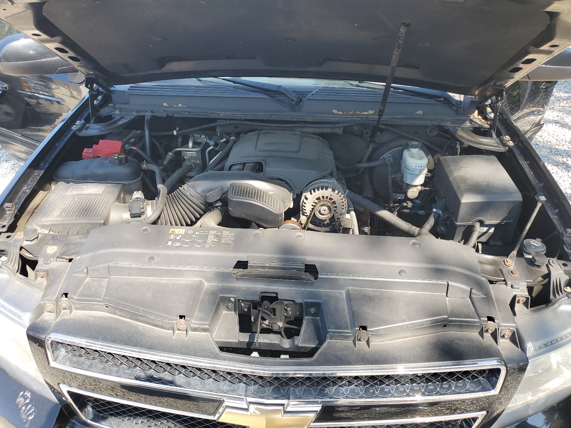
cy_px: 214
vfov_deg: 53.1
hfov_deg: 67.3
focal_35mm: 26
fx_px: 429
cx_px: 286
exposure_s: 1/417
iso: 50
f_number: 1.5
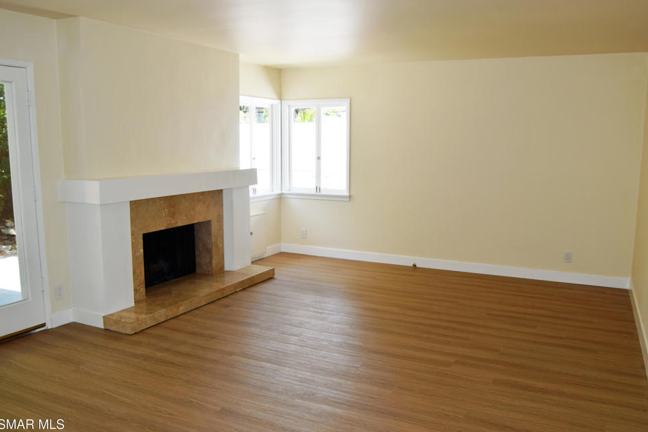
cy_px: 214
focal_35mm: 29
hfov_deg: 63.6
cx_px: 335
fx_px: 522
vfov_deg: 45.0
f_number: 5.6
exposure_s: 1/125
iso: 200
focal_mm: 18
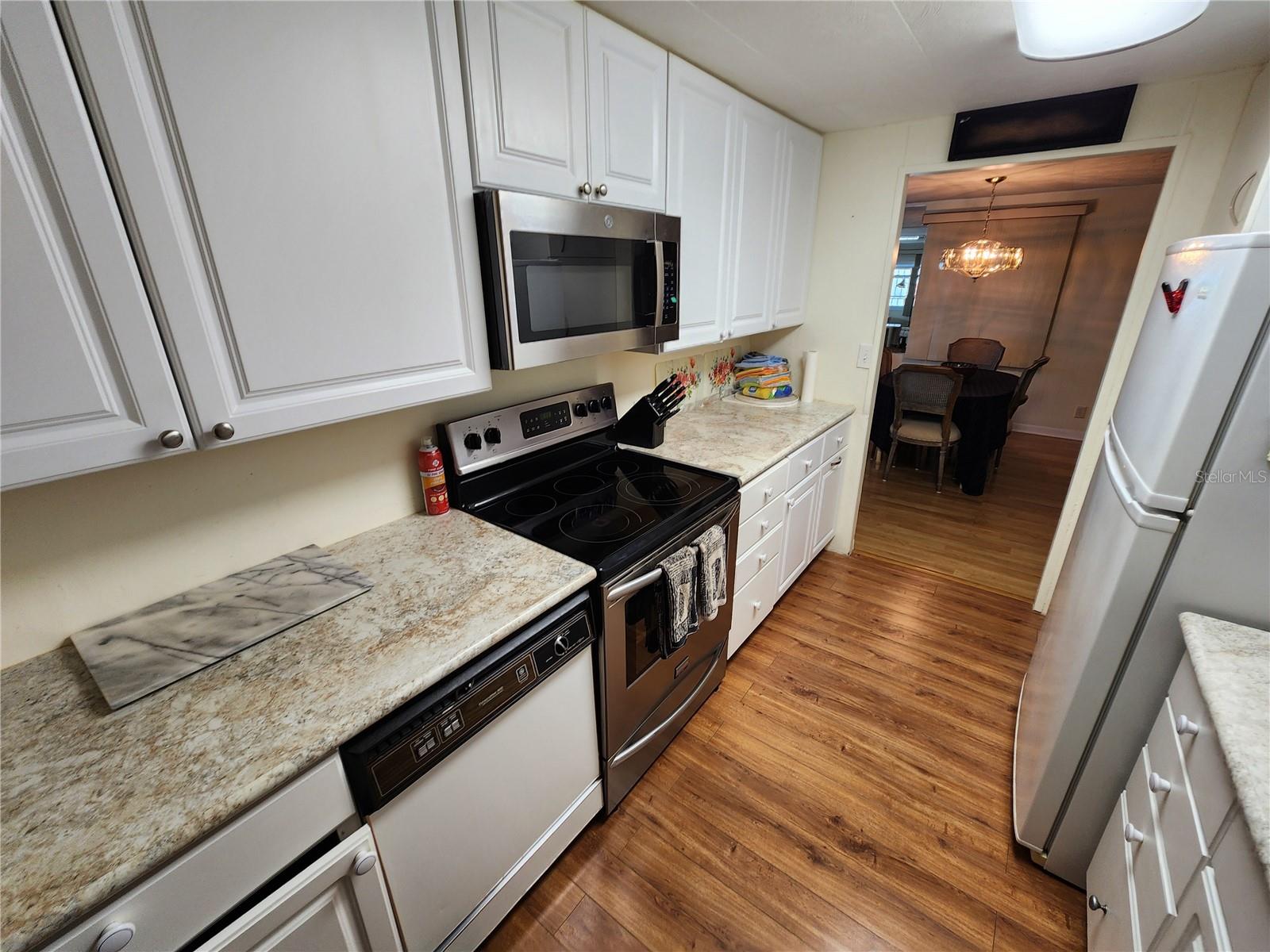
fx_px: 477
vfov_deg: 89.9
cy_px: 476
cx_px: 635
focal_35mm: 13
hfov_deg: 106.2
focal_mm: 2.2
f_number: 2.2
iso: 100
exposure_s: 1/60
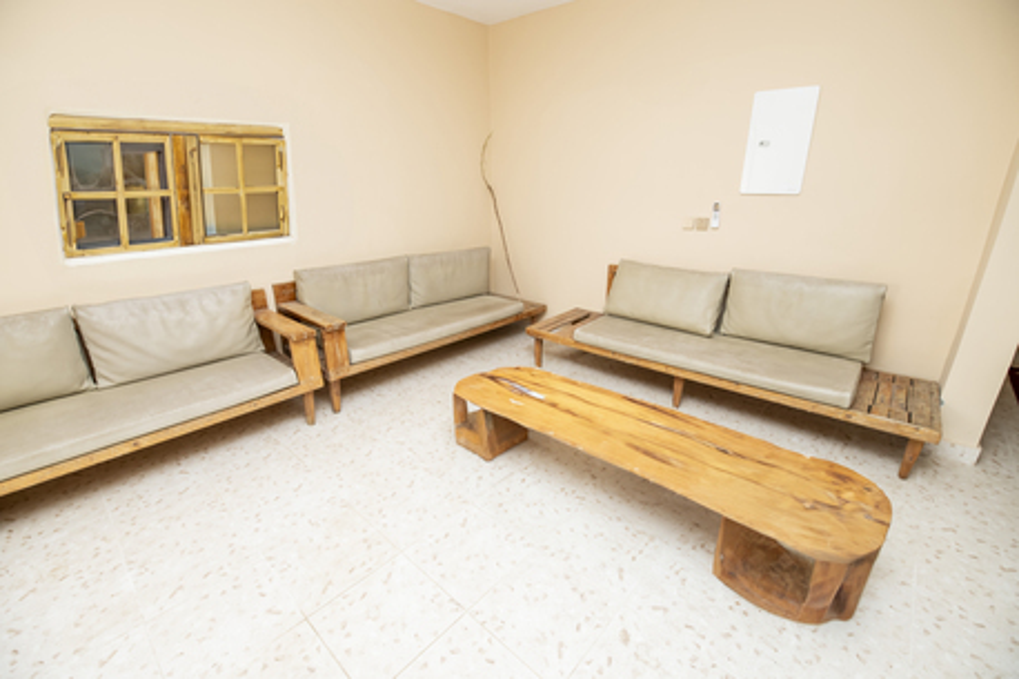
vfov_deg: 77.3
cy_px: 340
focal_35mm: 15
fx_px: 424
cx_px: 510
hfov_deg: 100.4
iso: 500
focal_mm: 15
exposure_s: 1/200
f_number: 4
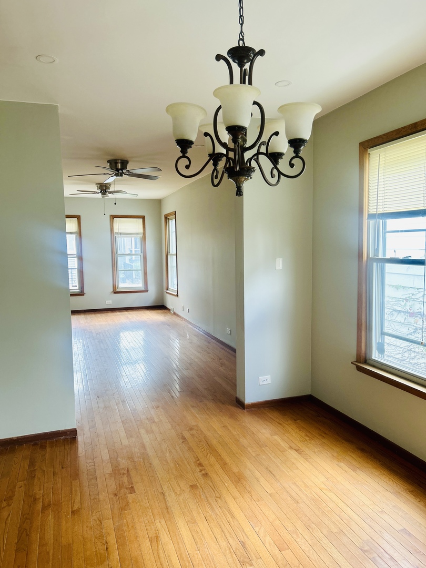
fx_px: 427
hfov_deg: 53.1
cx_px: 213
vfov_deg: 67.3
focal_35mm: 26
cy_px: 284
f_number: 1.5
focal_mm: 5.7
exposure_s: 1/60
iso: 100
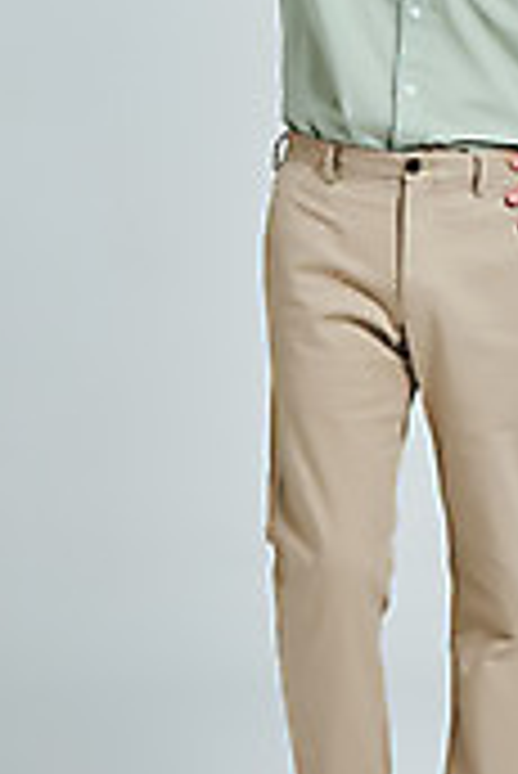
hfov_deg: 7.4
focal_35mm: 186
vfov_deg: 11.0
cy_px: 198
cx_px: 421
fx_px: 4006
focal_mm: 80
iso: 100
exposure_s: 1/125
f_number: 14
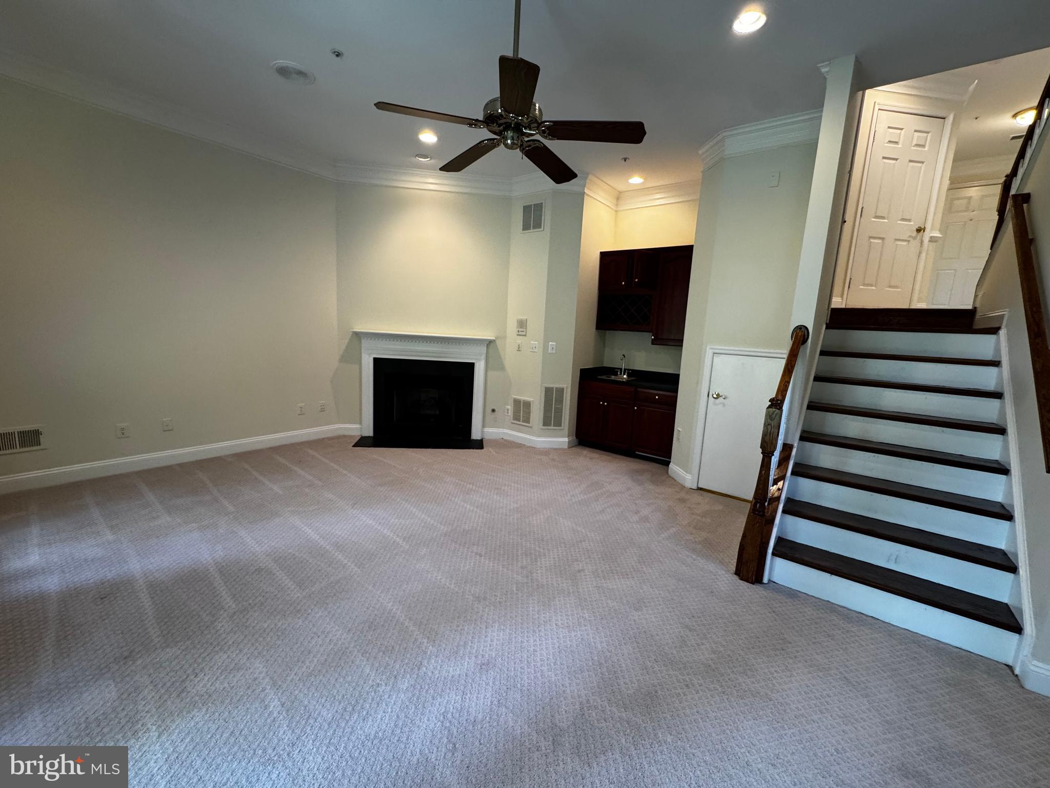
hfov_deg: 102.1
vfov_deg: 85.7
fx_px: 425
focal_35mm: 14
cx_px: 525
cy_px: 394
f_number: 2.2
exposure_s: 1/60
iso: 250
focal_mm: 2.22
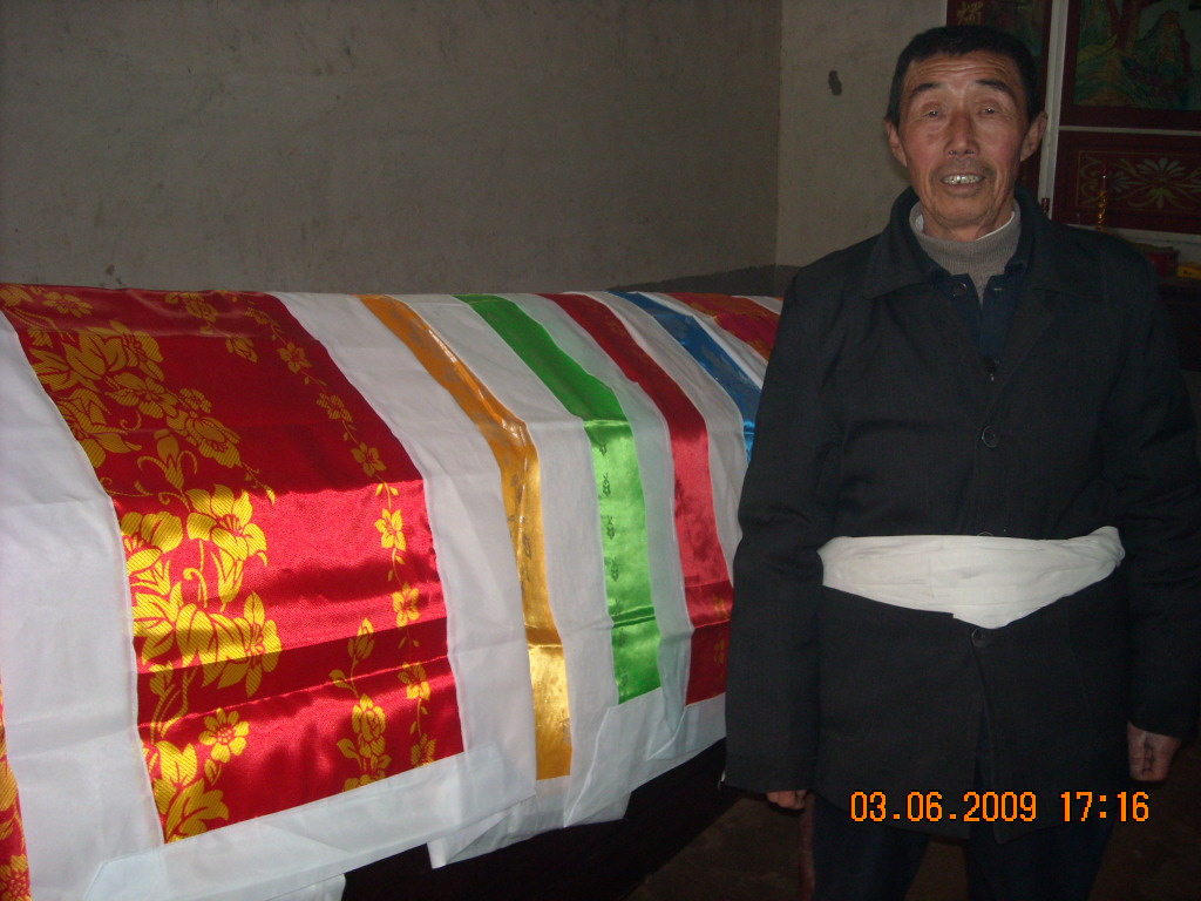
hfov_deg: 52.6
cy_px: 450
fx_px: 1214
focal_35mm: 35
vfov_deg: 40.7
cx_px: 600
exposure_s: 1/60
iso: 200
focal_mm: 5.7
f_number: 2.8
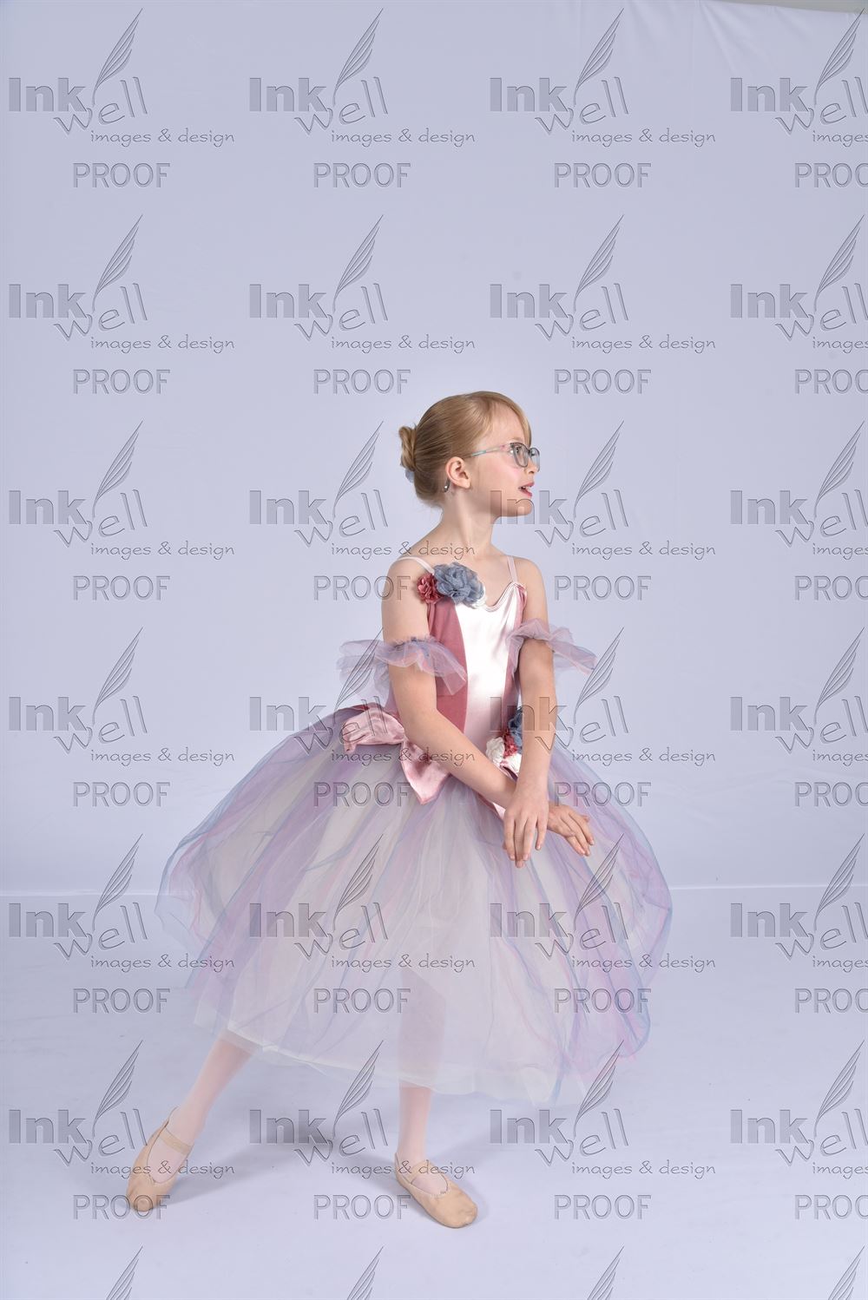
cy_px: 650
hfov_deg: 38.9
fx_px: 1228
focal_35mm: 34
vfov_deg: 55.8
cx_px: 434
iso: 250
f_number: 8
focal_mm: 34
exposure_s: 1/200
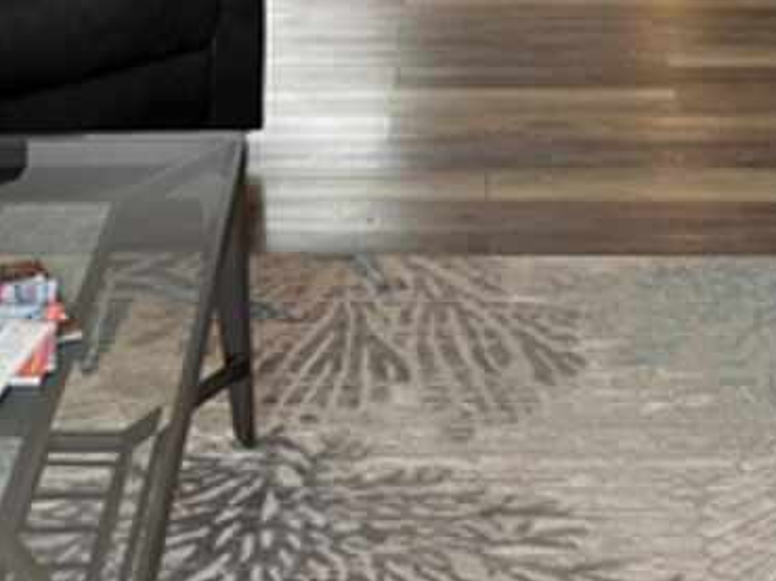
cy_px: -419
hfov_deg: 21.8
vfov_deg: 14.6
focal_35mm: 90
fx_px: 2016
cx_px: 367
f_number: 1.5
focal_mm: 5.7
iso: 100
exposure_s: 1/60
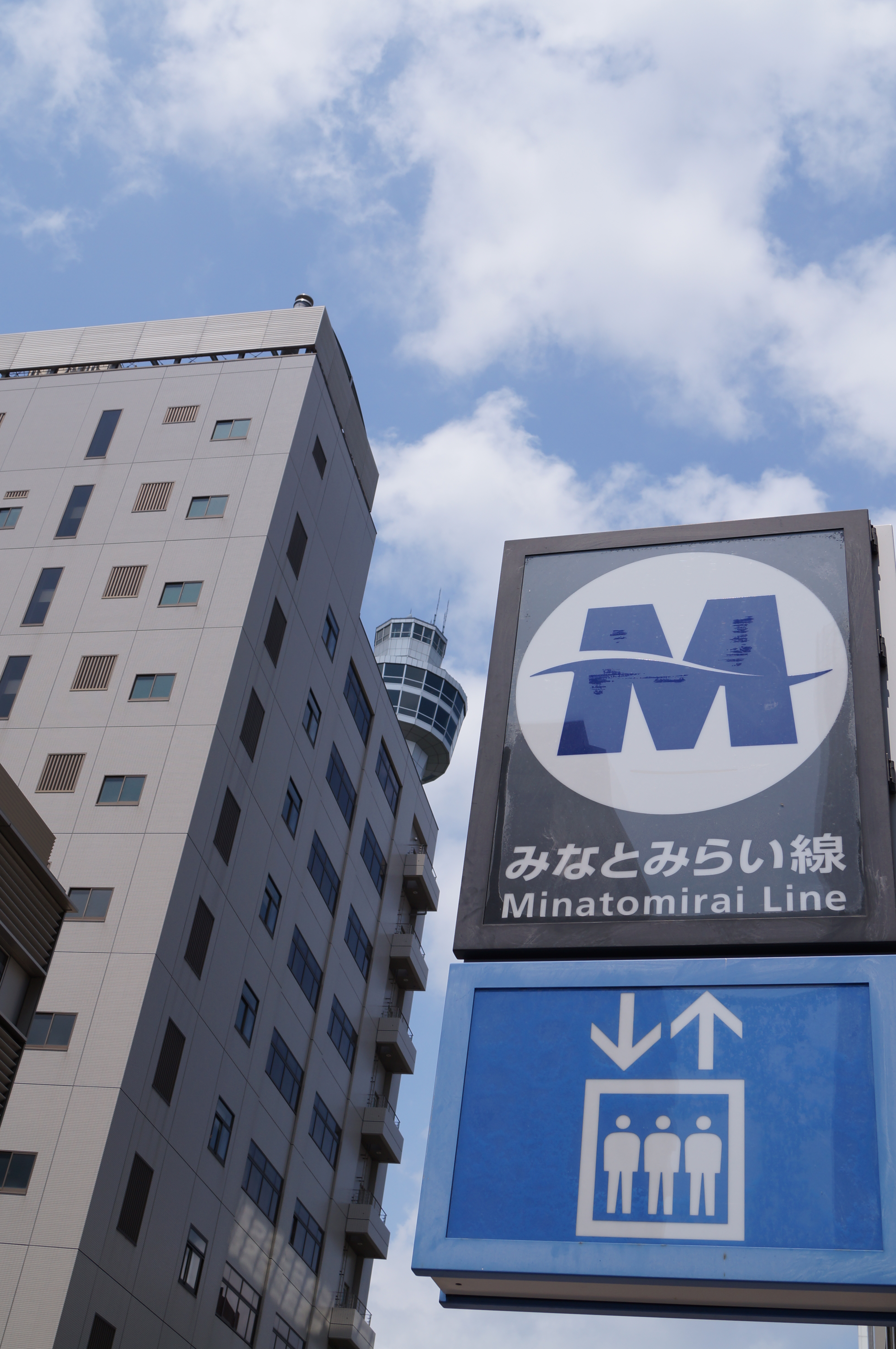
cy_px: 674
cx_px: 448
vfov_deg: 49.6
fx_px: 1459
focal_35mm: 39
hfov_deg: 34.1
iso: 100
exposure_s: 1/640
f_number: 8
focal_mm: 26
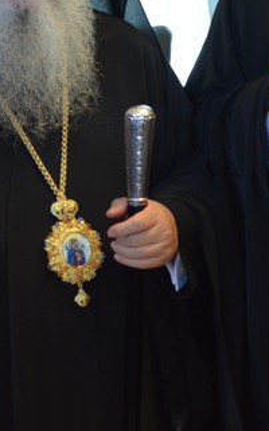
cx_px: 518
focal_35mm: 172
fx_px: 2018
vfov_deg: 12.1
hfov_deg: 7.4
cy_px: 53
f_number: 4.5
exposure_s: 1/40
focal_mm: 40
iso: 800
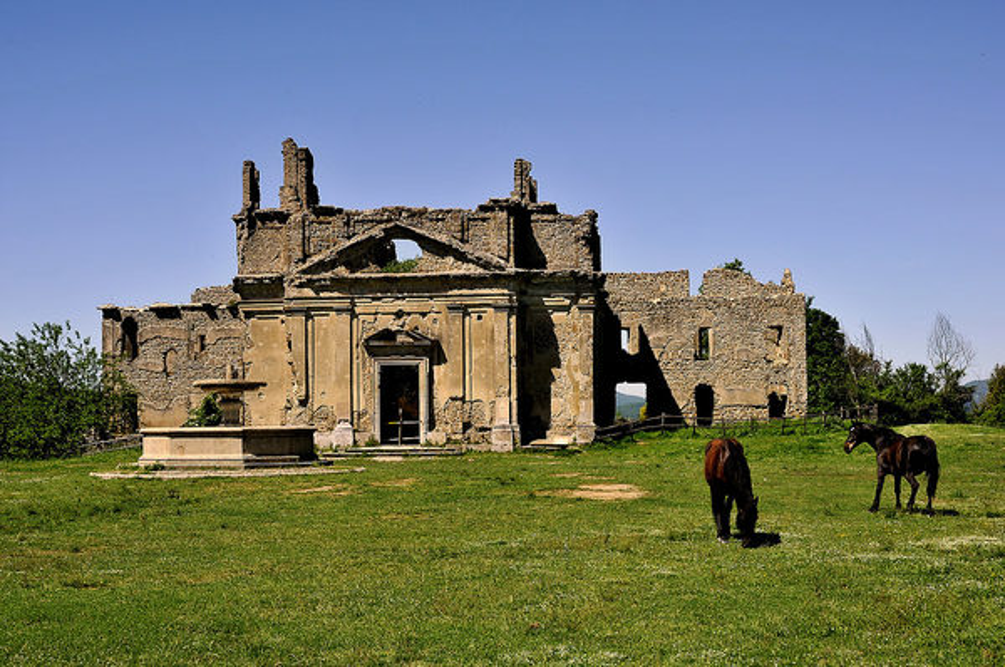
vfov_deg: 26.4
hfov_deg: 38.9
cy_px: 334
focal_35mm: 51
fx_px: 1421
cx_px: 502
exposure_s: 1/400
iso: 200
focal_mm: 34
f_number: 10
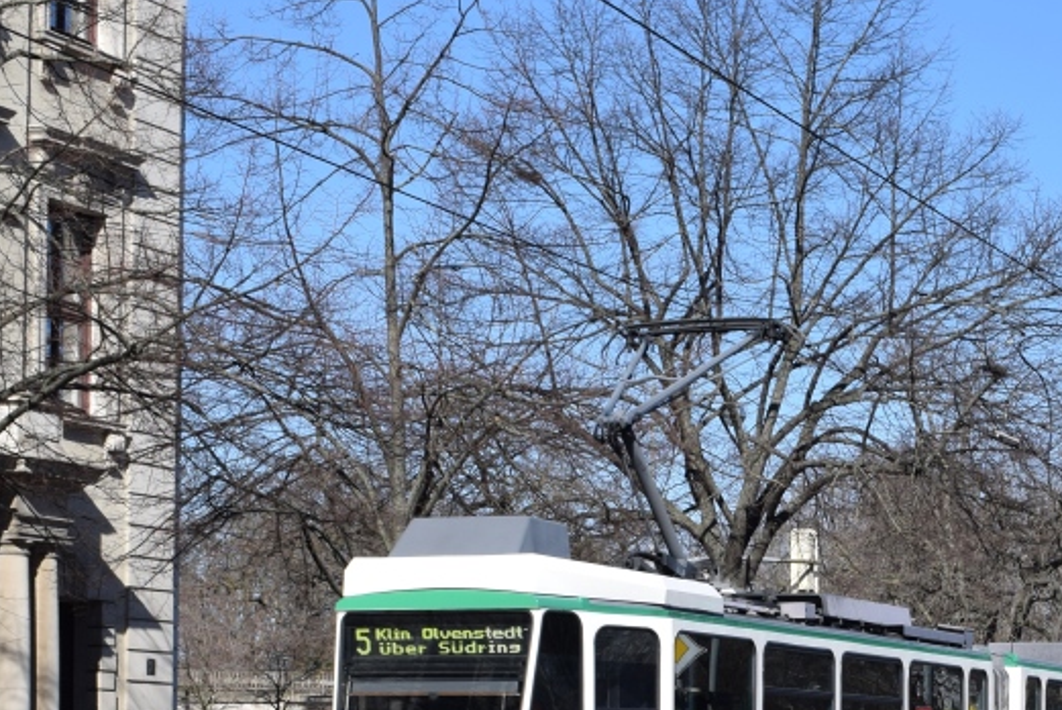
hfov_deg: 20.1
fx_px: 2956
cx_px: 854
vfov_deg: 13.5
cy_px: 721
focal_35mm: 100
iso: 125
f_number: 9
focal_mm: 29
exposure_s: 1/320
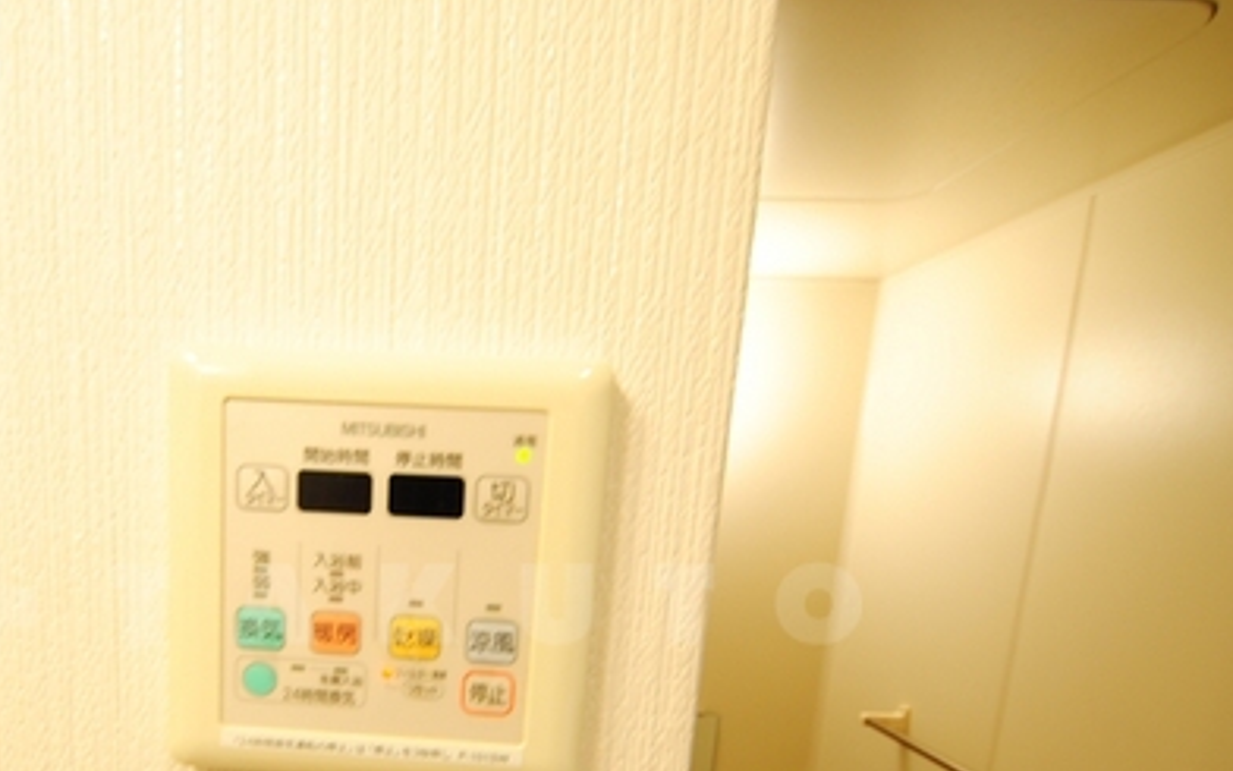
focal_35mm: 20
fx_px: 672
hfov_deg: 81.6
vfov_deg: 55.8
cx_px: 390
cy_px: 607
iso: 100
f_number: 4.5
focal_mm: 8
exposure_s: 1/5
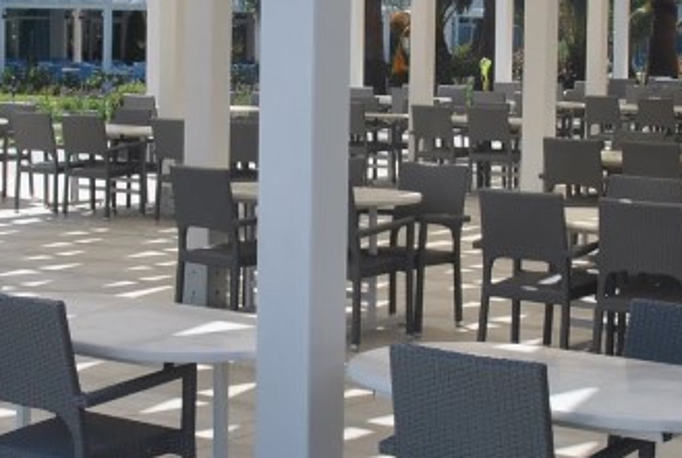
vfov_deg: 14.6
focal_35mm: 94
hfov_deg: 21.6
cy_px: 211
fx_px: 1785
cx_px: 356
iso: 100
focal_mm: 18
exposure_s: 1/250
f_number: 8
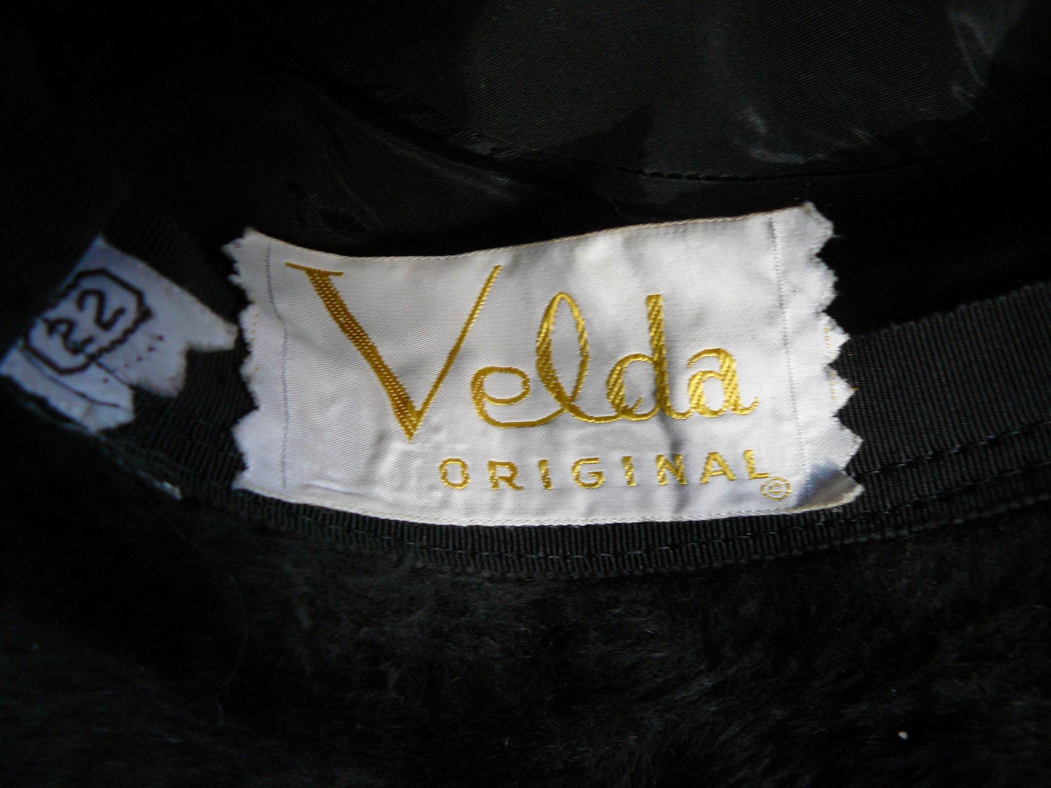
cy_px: 394
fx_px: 1093
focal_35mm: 36
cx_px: 526
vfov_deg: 39.7
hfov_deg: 51.4
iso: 160
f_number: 2.8
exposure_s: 1/30
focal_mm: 6
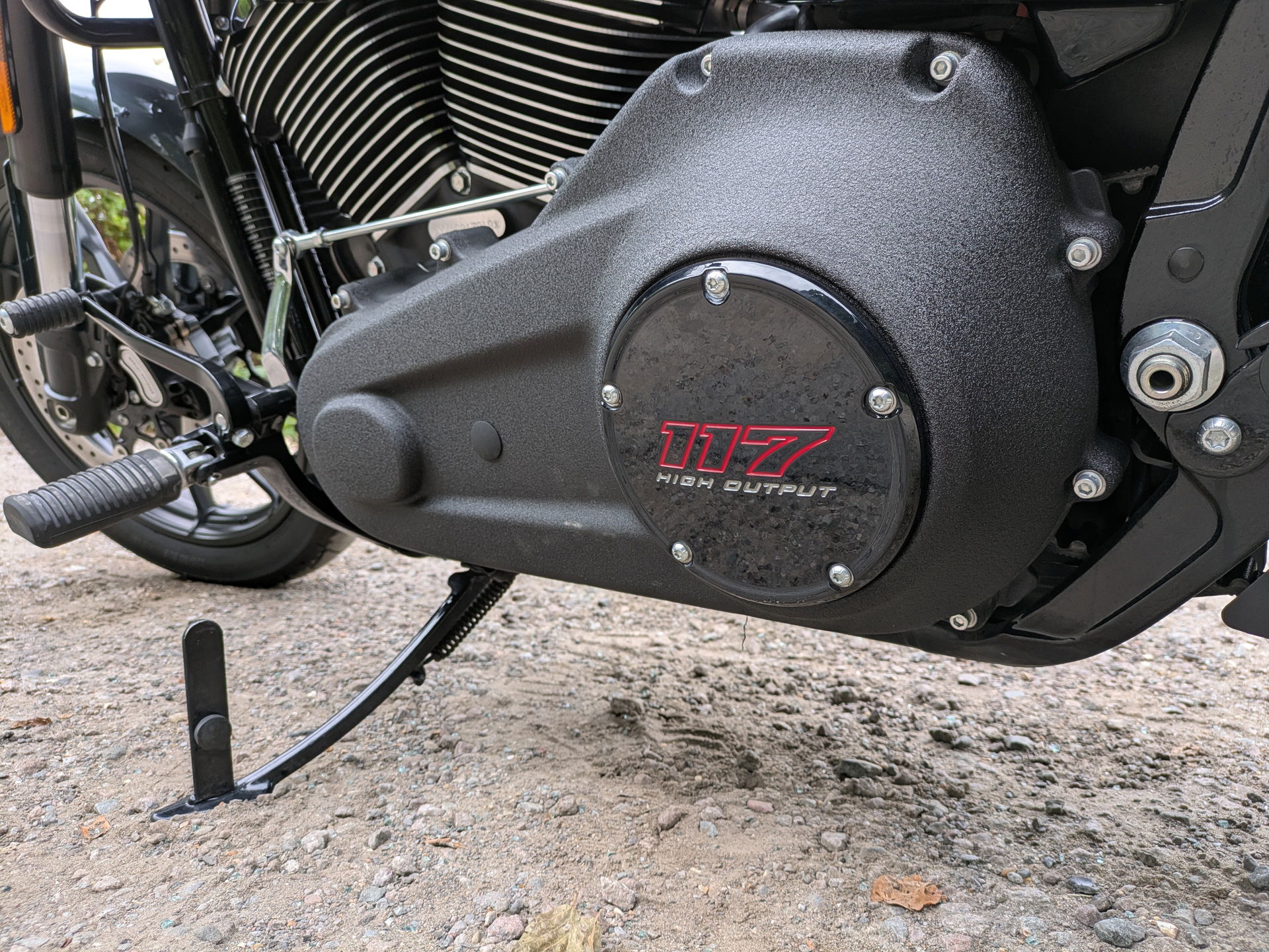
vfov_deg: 54.9
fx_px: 917
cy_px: 476
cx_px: 634
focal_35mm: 25
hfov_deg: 69.4
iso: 68
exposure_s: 1/100
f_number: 1.89
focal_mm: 5.43
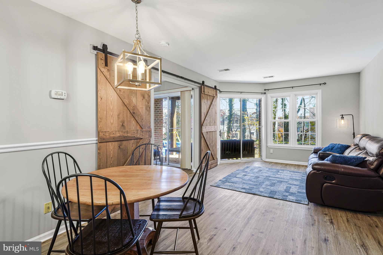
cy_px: 128
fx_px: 179
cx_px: 192
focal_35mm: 17
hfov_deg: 94.0
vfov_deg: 71.1
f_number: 8
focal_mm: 16.8
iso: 400
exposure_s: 1/15
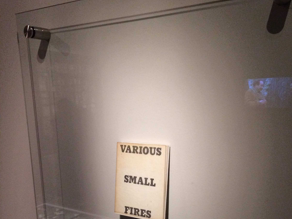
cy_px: 166
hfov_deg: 47.9
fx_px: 329
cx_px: 146
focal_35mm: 39
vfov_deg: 35.9
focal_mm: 4.15
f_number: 2.2
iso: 320
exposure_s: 1/30
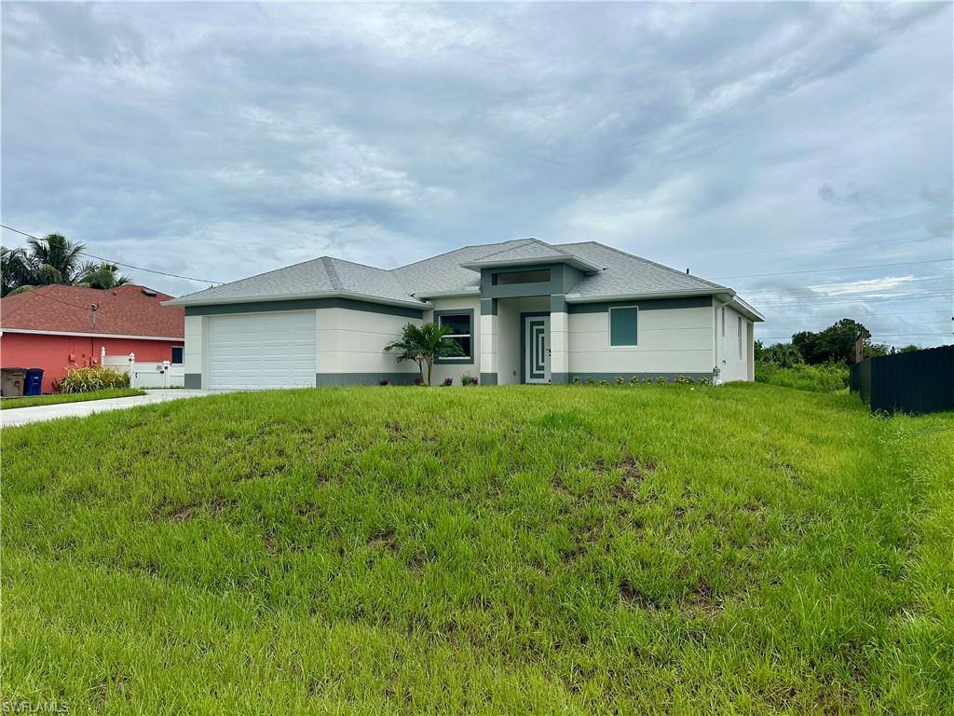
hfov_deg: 71.6
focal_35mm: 24
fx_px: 661
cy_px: 358
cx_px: 477
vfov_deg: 56.8
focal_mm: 6.86
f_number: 1.78
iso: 80
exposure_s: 1/7576
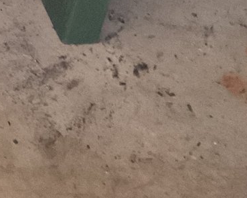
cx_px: -208
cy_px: -152
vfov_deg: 12.2
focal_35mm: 116
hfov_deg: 14.4
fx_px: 848
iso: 500
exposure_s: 1/25
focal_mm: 3
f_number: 1.8
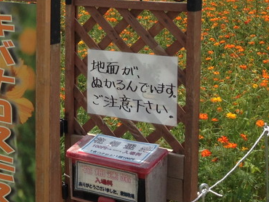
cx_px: -130
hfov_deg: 16.7
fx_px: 832
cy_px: 52
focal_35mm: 107
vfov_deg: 13.8
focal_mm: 4.12
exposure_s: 1/1355
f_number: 2.4
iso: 50
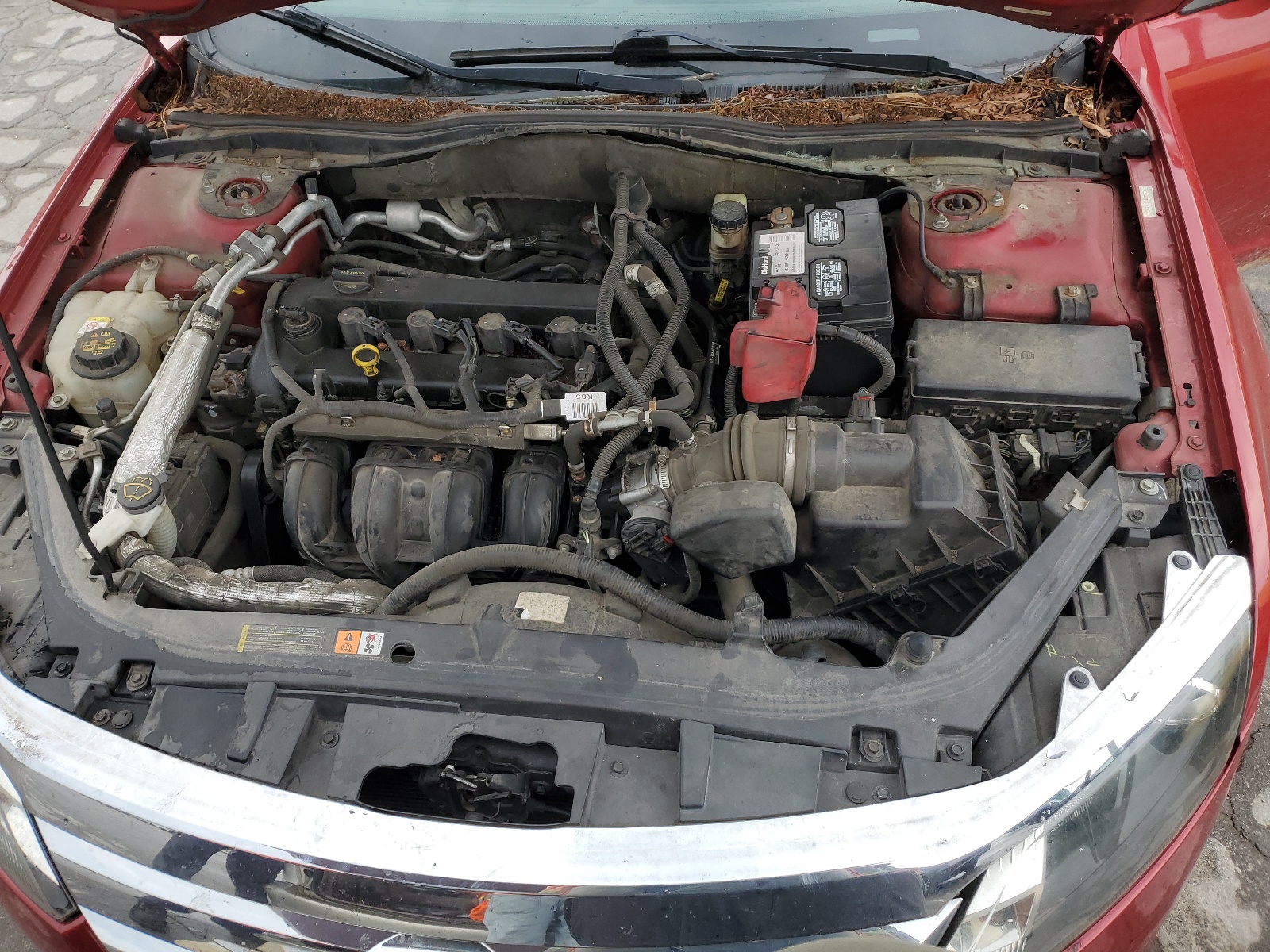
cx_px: 635
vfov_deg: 53.1
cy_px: 476
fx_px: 954
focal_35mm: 26
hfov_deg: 67.3
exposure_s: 1/500
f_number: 1.5
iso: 50
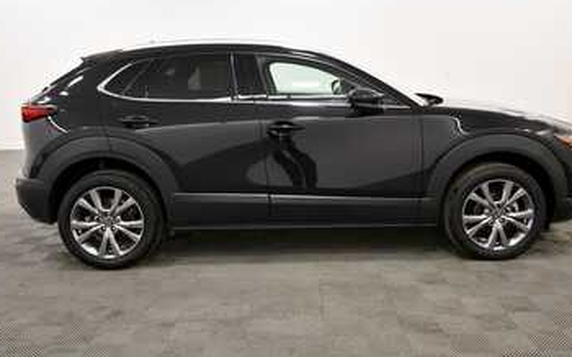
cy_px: 147
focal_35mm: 35
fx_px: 545
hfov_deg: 55.3
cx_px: 306
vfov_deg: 36.1
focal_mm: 20
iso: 1250
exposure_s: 1/125
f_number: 5.6
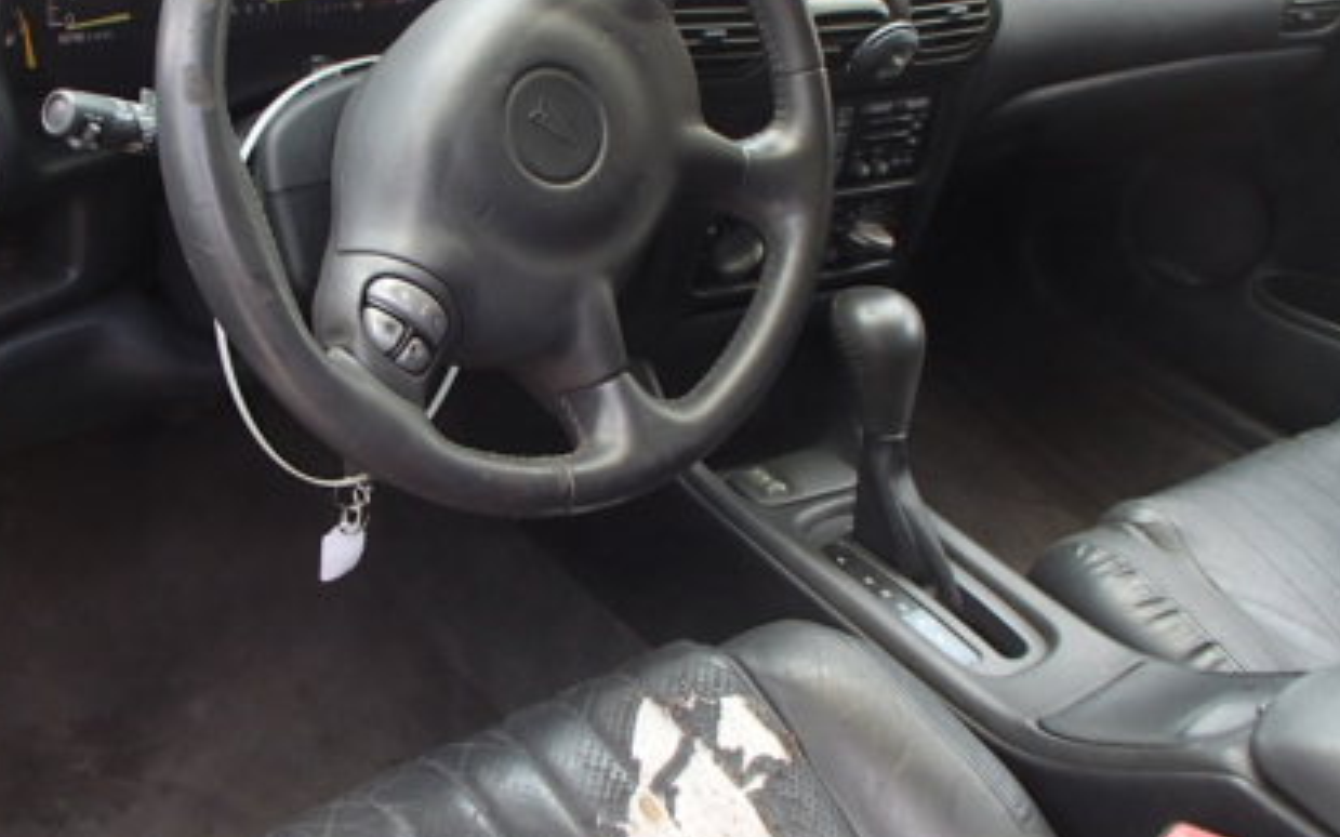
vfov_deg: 27.8
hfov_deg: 43.2
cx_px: 526
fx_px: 1680
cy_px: 289
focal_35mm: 46
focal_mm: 5
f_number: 3.9
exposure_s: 1/60
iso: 125
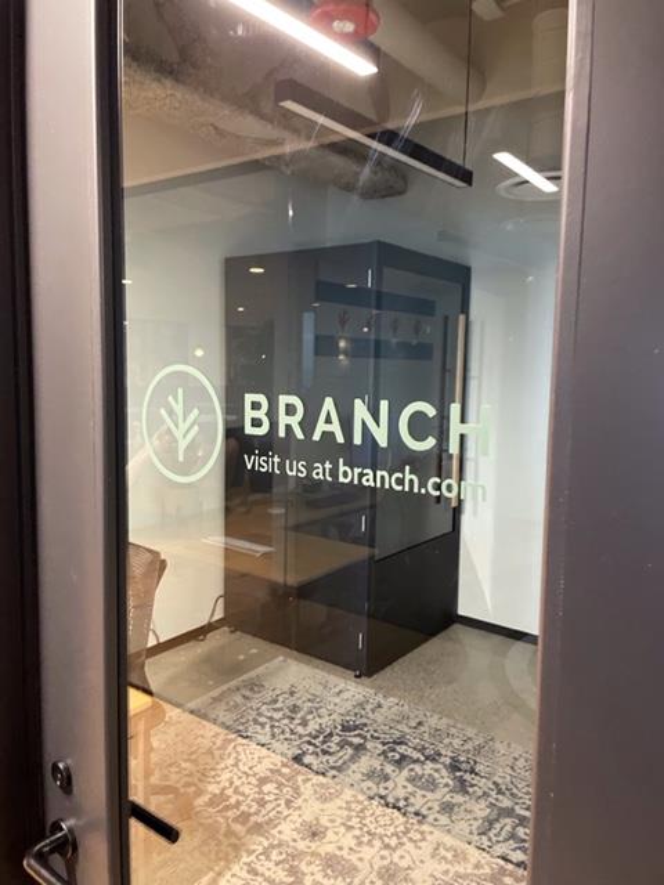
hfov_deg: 53.1
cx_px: 332
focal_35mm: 26
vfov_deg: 67.3
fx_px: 665
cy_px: 442
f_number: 1.6
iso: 500
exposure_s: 1/30
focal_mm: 4.2
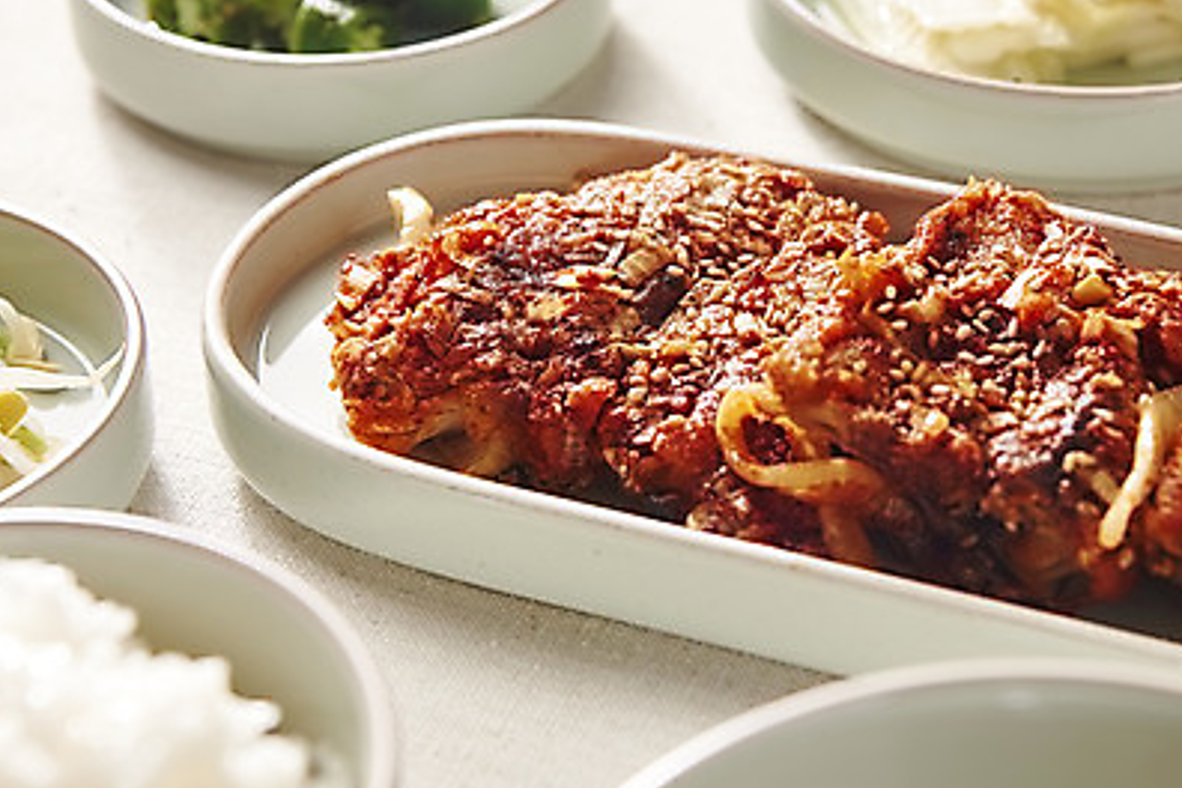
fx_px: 3086
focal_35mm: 94
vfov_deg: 14.5
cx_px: 737
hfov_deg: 21.6
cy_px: 331
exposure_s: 1/125
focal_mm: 62
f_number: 5.6
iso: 64
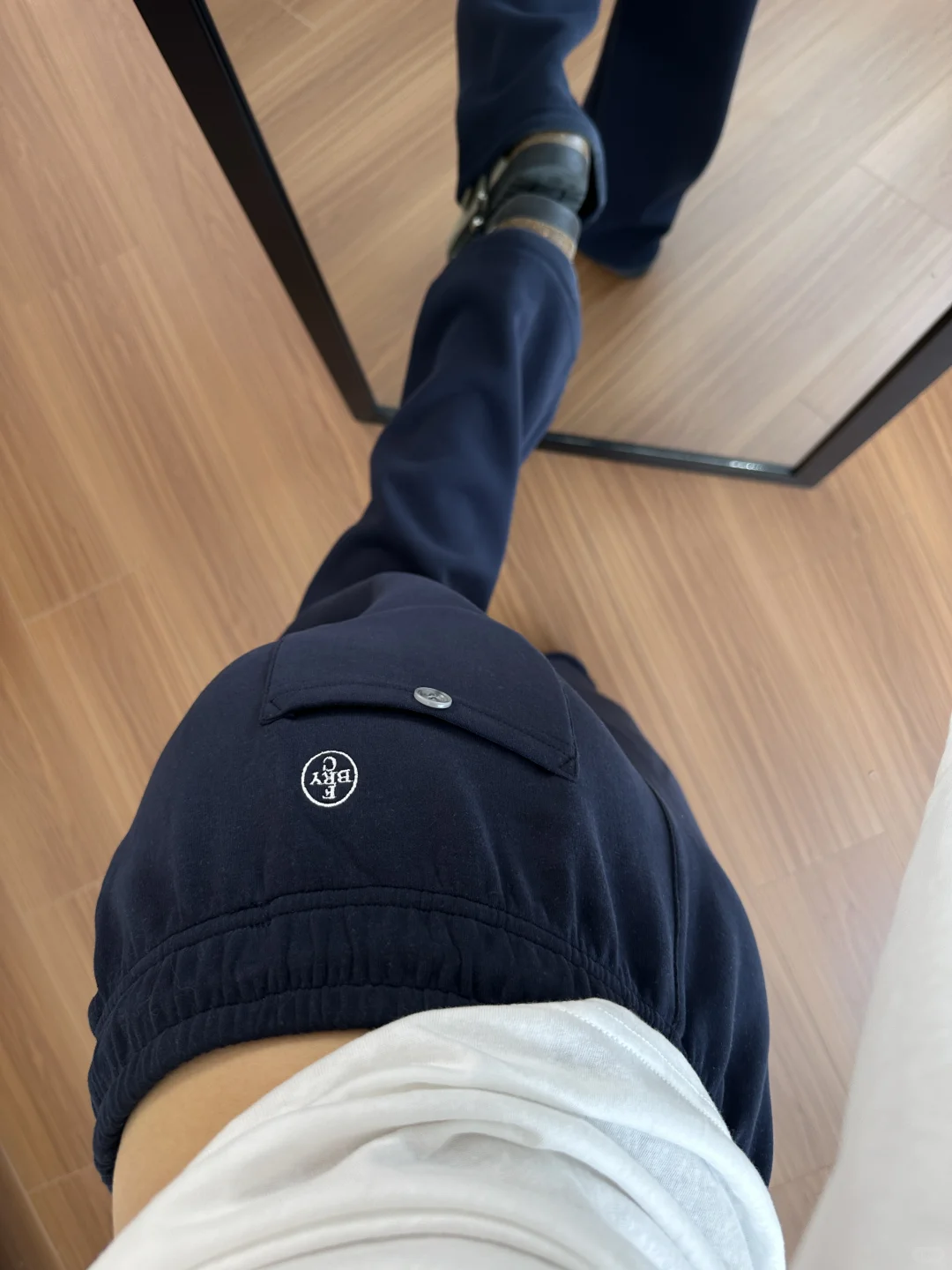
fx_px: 880
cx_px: 476
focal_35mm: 24
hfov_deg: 56.8
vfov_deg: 71.6
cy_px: 635
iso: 80
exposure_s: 1/100
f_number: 1.78
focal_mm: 6.86
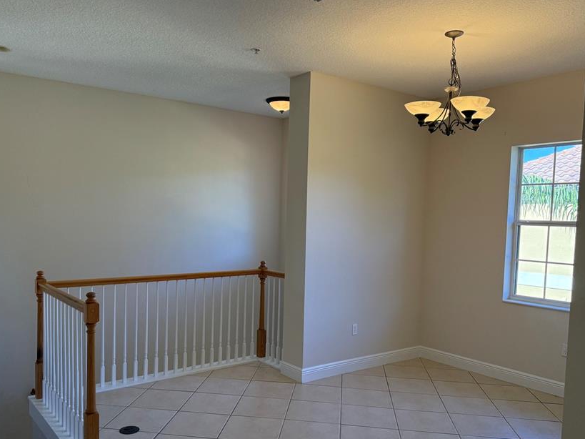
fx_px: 507
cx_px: 267
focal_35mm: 30
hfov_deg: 59.9
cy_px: 250
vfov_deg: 46.7
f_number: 1.78
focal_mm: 6.76
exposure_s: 1/211
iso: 200
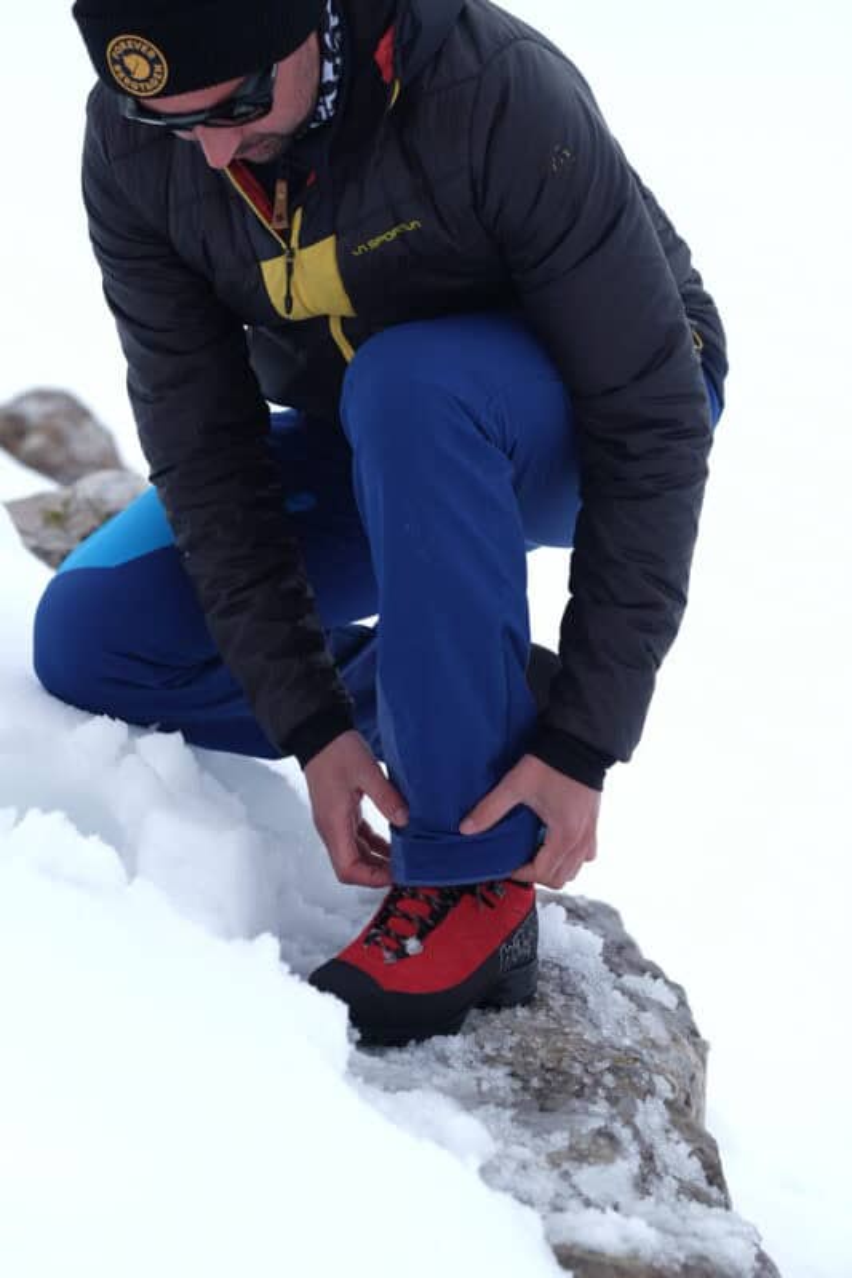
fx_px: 4794
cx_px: 426
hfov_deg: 10.2
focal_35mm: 135
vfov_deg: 15.2
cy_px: 639
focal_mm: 90
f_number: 4
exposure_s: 1/1000
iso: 100
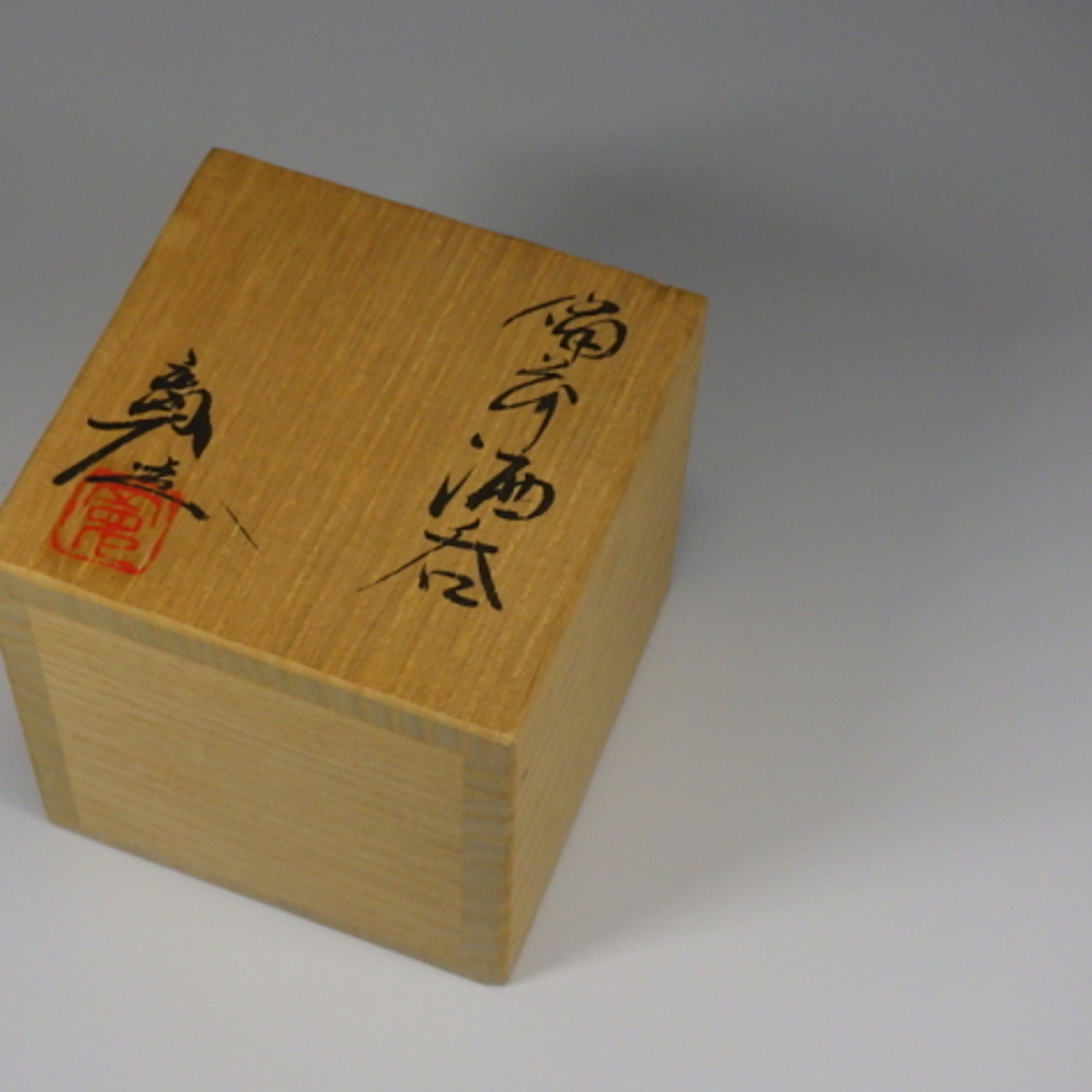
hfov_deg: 23.3
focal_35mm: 74
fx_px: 2641
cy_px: 546
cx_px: 364
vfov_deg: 23.4
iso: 125
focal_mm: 11.1
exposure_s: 1/80
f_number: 4.6
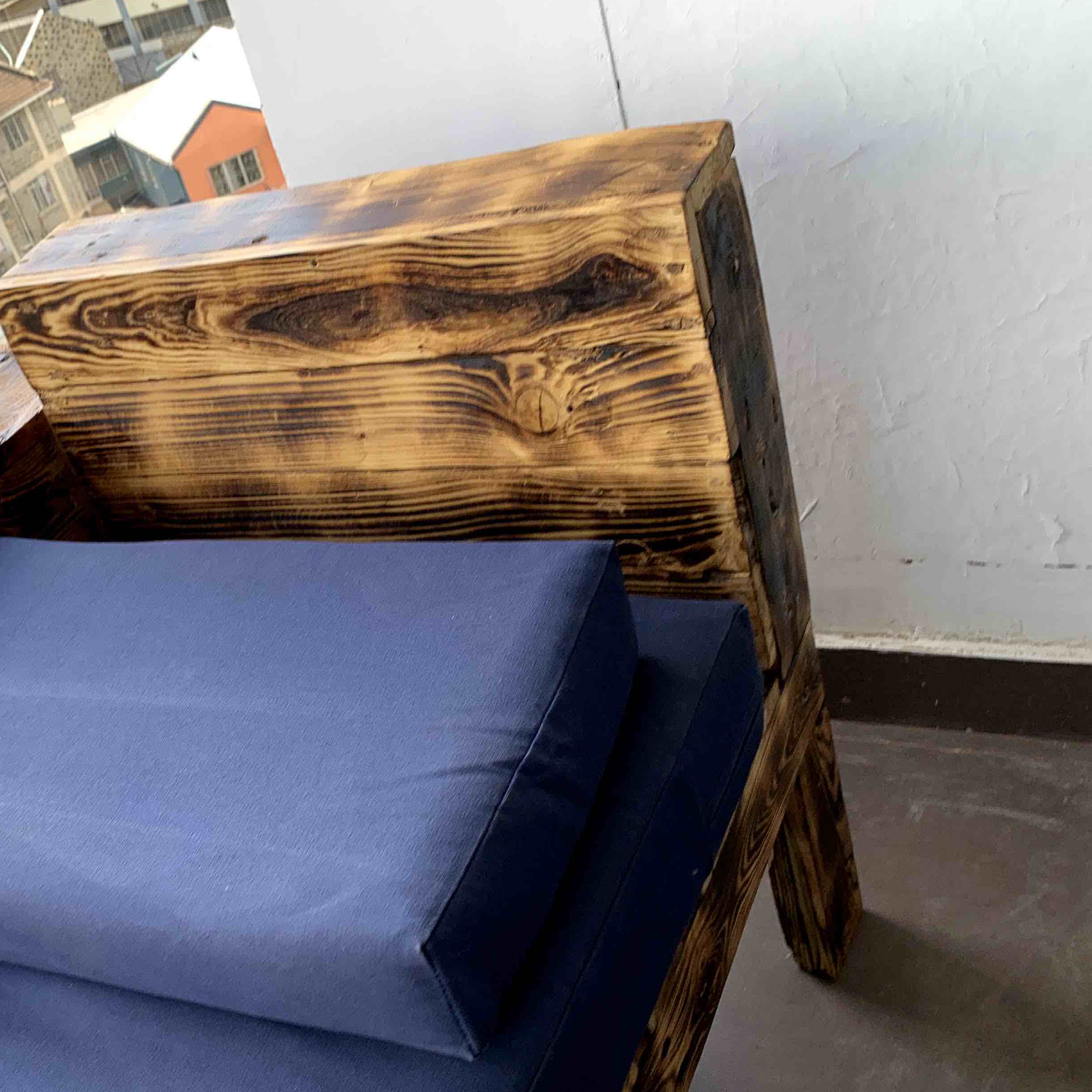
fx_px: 1356
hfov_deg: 42.8
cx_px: 304
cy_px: 622
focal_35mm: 38
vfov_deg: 43.8
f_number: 1.8
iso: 25
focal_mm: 4.25
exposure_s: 1/356
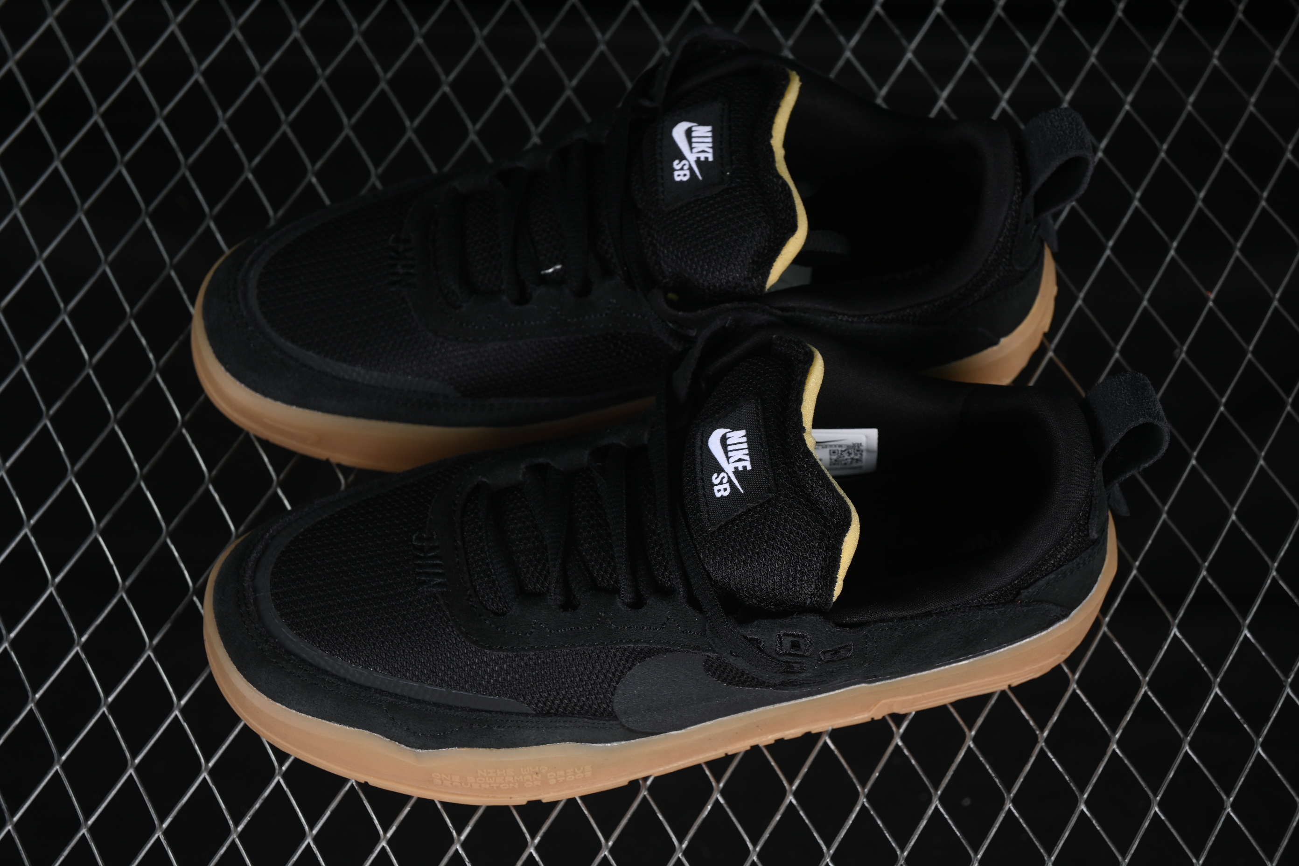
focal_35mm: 75
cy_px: 433
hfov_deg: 27.0
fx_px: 2706
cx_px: 650
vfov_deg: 18.2
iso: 160
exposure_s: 1/50
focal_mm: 50
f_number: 6.3
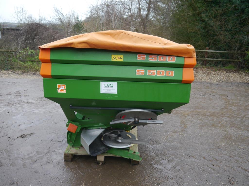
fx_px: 216
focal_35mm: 30
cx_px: 124
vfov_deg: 46.8
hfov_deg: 60.0
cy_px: 93
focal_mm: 15
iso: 250
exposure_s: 1/60
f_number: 3.5
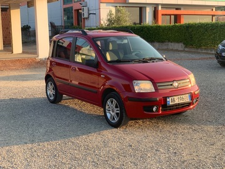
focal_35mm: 52
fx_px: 338
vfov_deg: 28.0
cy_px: 84
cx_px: 112
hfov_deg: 36.8
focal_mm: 6
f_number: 2.4
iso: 16
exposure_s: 1/122
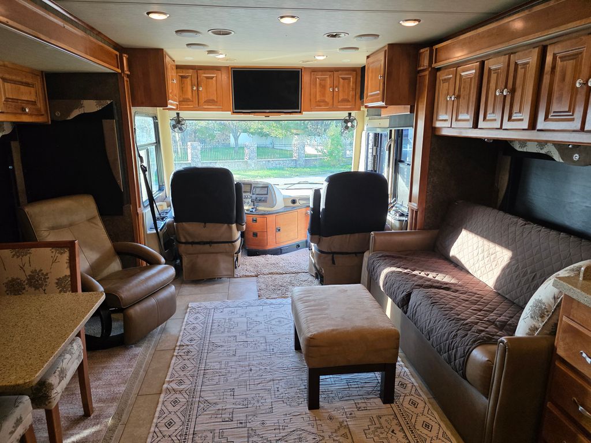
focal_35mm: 23
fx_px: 393
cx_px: 296
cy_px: 222
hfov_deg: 73.9
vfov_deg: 58.9
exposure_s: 1/120
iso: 200
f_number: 1.7
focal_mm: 6.3
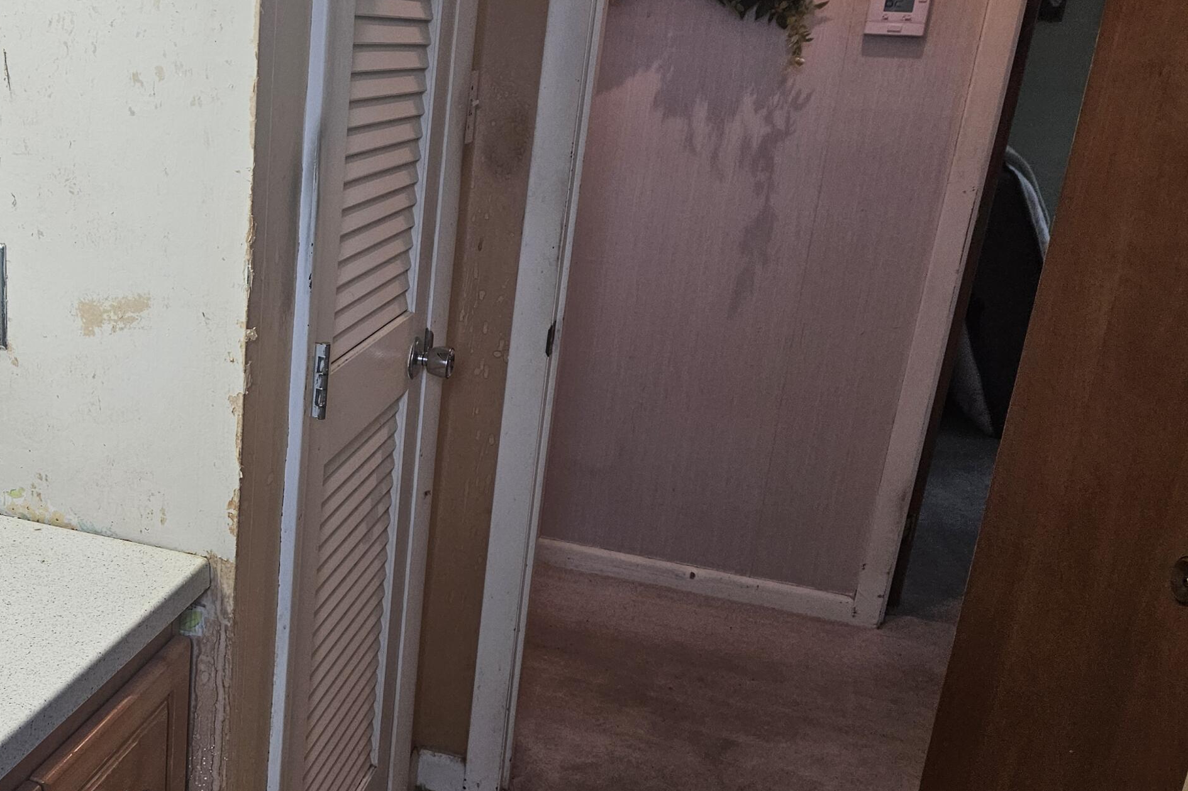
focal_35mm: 38
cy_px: 421
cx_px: 260
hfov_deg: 48.2
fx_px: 1254
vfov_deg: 35.0
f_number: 1.8
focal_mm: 5.4
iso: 200
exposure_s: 1/120
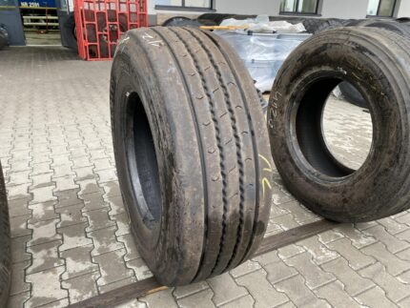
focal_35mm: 26
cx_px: 205
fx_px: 308
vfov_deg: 53.1
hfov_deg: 67.3
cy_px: 154
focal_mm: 4.25
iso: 125
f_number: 1.8
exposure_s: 1/103
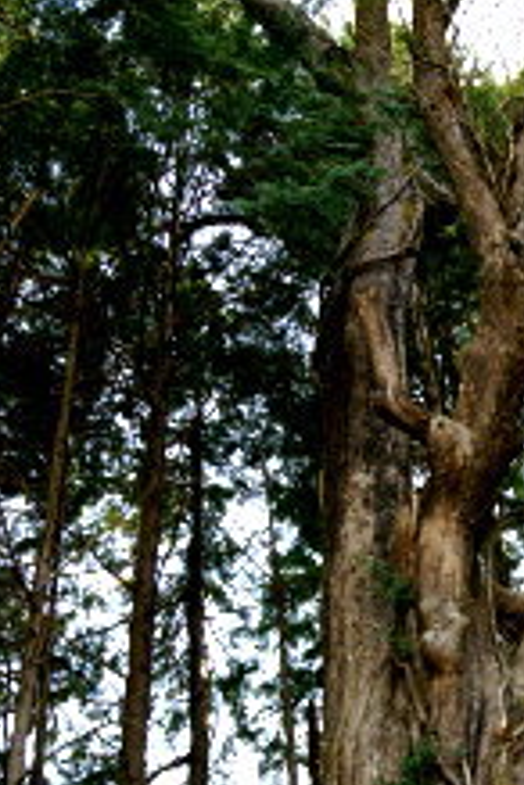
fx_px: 1092
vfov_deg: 38.5
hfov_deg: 25.8
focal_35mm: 50
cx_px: 511
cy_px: 600
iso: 320
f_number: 6.3
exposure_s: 1/60
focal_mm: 24
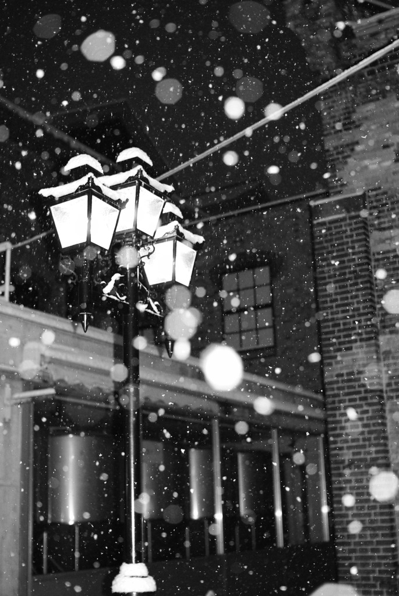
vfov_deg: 43.6
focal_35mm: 45
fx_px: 746
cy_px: 298
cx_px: 200
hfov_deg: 29.9
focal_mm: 30
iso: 400
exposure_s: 1/100
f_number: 2.5
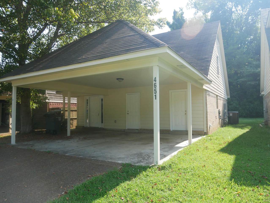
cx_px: 135
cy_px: 102
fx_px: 203
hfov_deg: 67.3
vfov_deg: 53.1
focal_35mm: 26
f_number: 5
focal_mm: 13
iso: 200
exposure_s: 1/250
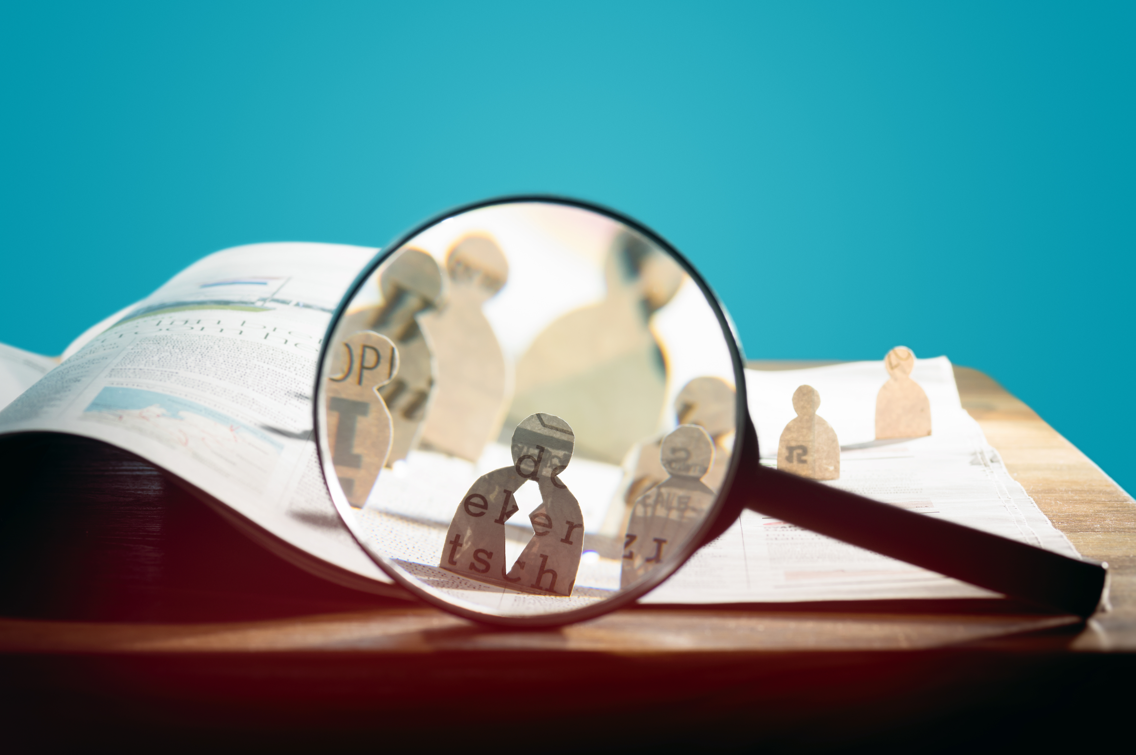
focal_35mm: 135
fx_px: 4256
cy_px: 378
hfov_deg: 15.2
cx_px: 568
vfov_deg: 10.1
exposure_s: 1/180
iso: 100
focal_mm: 90
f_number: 8
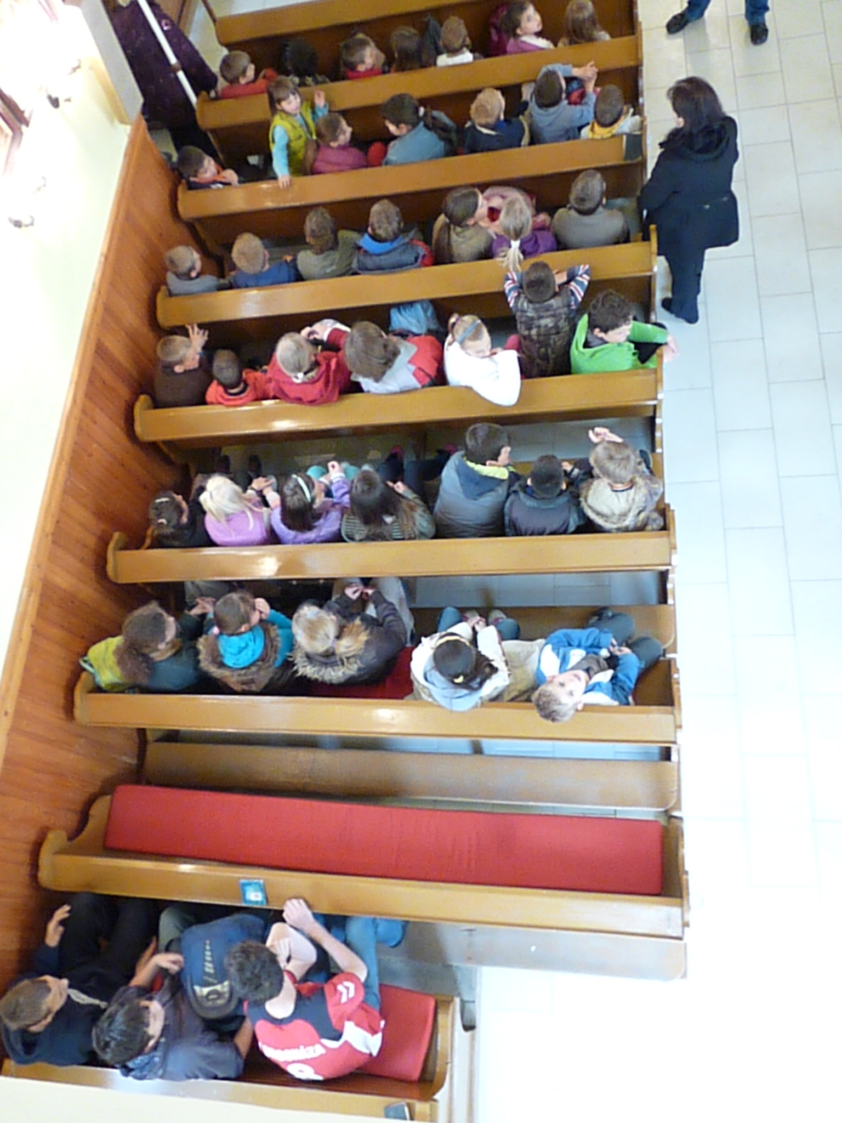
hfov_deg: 51.4
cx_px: 421
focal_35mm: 27
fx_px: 876
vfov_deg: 65.3
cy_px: 562
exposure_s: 1/30
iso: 1250
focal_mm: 4.8
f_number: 2.8
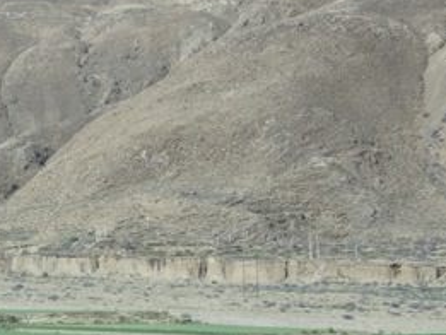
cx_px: -287
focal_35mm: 103
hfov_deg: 16.7
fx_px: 1328
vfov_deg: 14.4
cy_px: 199
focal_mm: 10.4
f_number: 5.6
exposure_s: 1/200
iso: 125
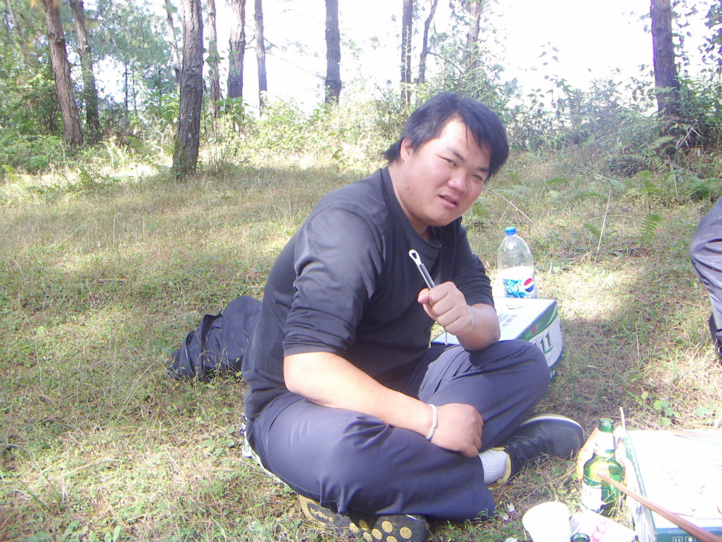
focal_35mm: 36
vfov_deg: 39.7
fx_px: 751
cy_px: 271
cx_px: 361
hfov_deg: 51.4
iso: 50
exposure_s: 1/60
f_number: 2.8
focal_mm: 4.7
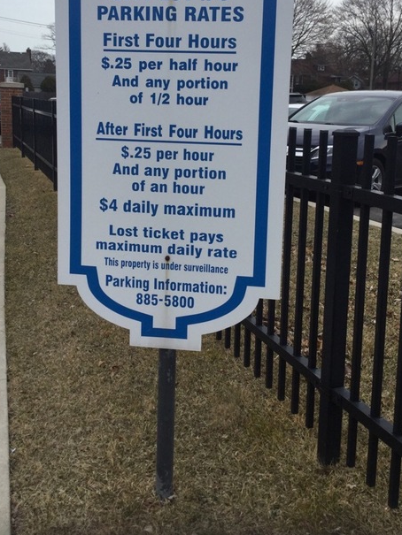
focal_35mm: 41
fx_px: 635
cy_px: 201
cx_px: 210
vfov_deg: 45.4
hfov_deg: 35.1
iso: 25
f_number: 2.4
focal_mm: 3.3
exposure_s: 1/867
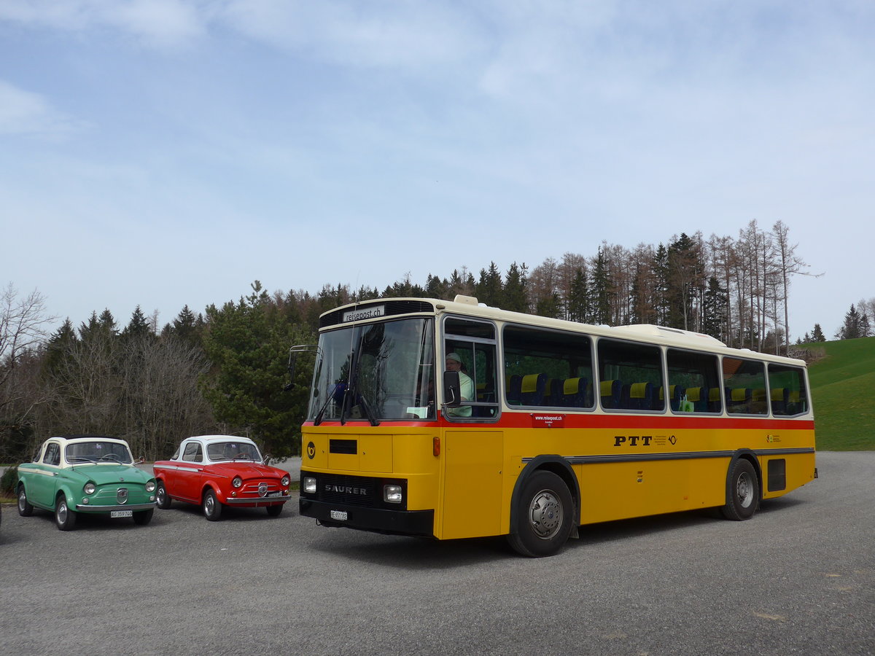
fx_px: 733
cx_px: 438
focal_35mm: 29
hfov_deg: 61.7
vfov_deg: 48.2
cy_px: 328
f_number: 2.8
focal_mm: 6
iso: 80
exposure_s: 1/1600
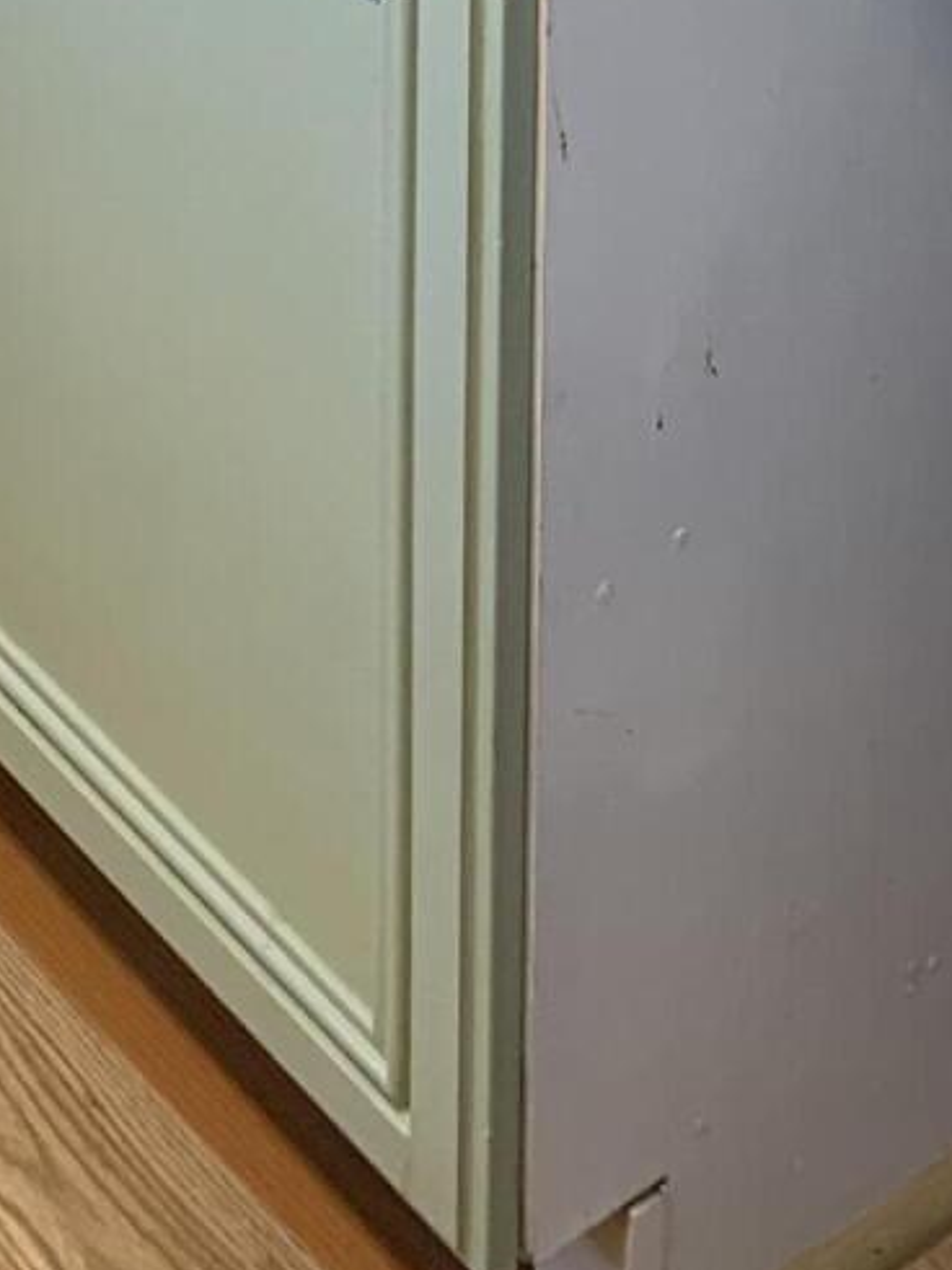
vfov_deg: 15.1
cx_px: 137
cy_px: -1257
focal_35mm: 106
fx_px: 3889
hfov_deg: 13.9
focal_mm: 4.25
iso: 64
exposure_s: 1/60
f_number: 1.8
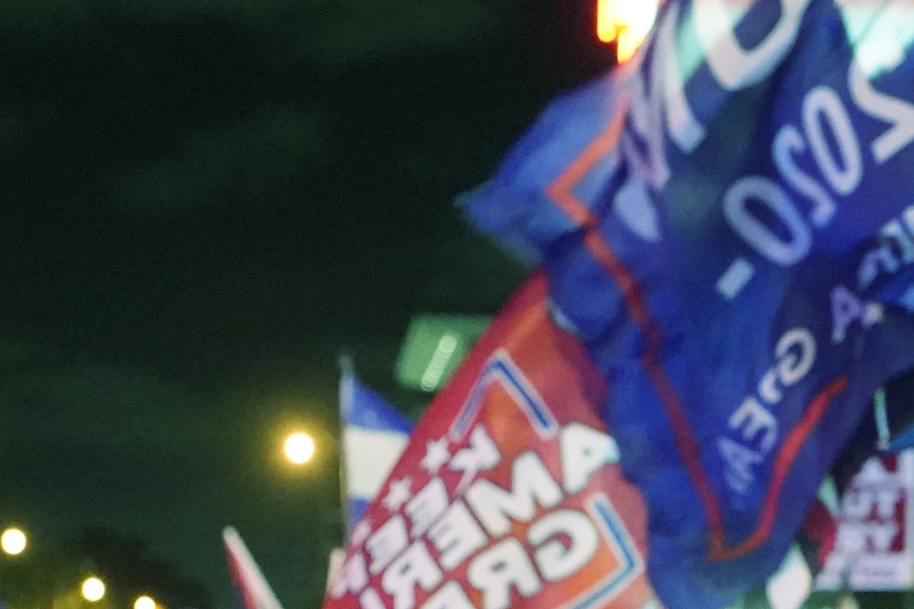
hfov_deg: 19.1
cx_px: 467
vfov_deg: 12.3
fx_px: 2716
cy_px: 832
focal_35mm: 107
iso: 12800
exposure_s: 1/125
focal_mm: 35
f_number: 3.2
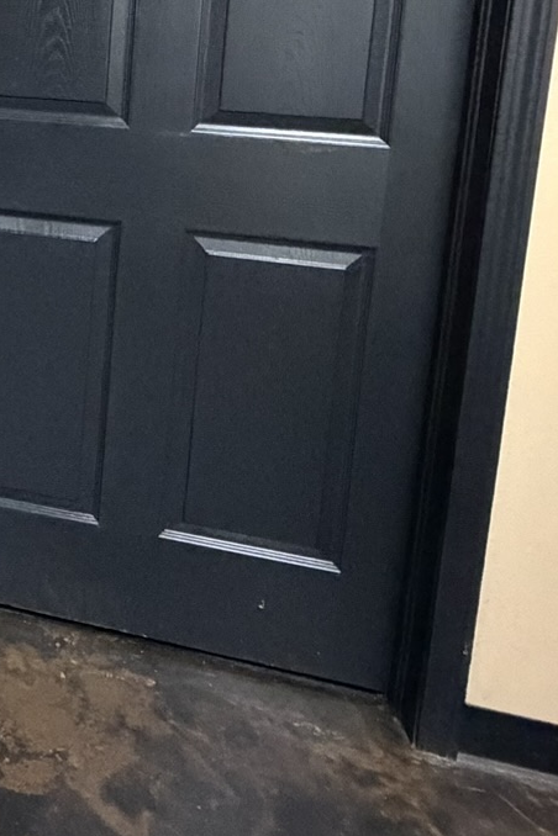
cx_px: -320
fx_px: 1023
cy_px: 39
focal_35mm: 44
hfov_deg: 23.3
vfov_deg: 40.2
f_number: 2.2
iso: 1000
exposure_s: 1/60
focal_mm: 2.22
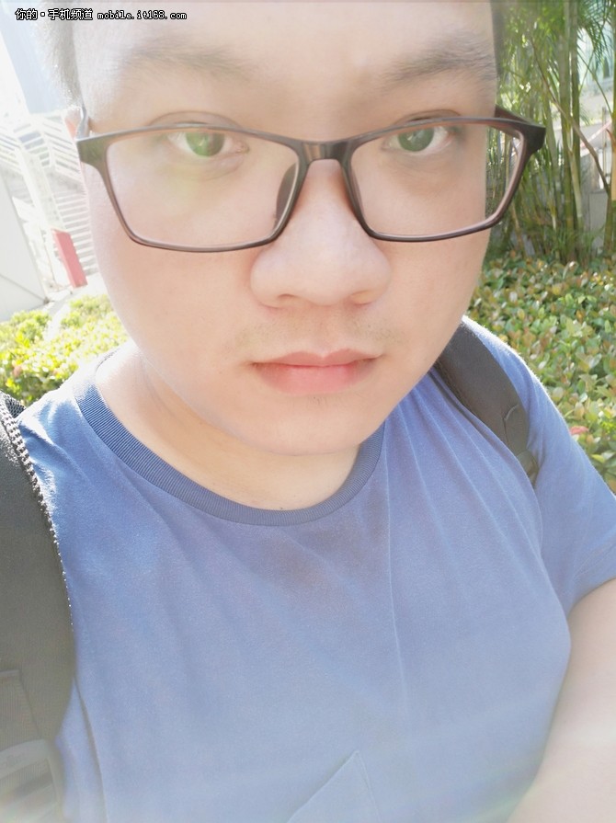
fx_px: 523
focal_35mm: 22
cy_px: 412
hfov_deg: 61.0
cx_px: 308
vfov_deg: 76.4
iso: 100
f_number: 2
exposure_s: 1/264
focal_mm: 3.86
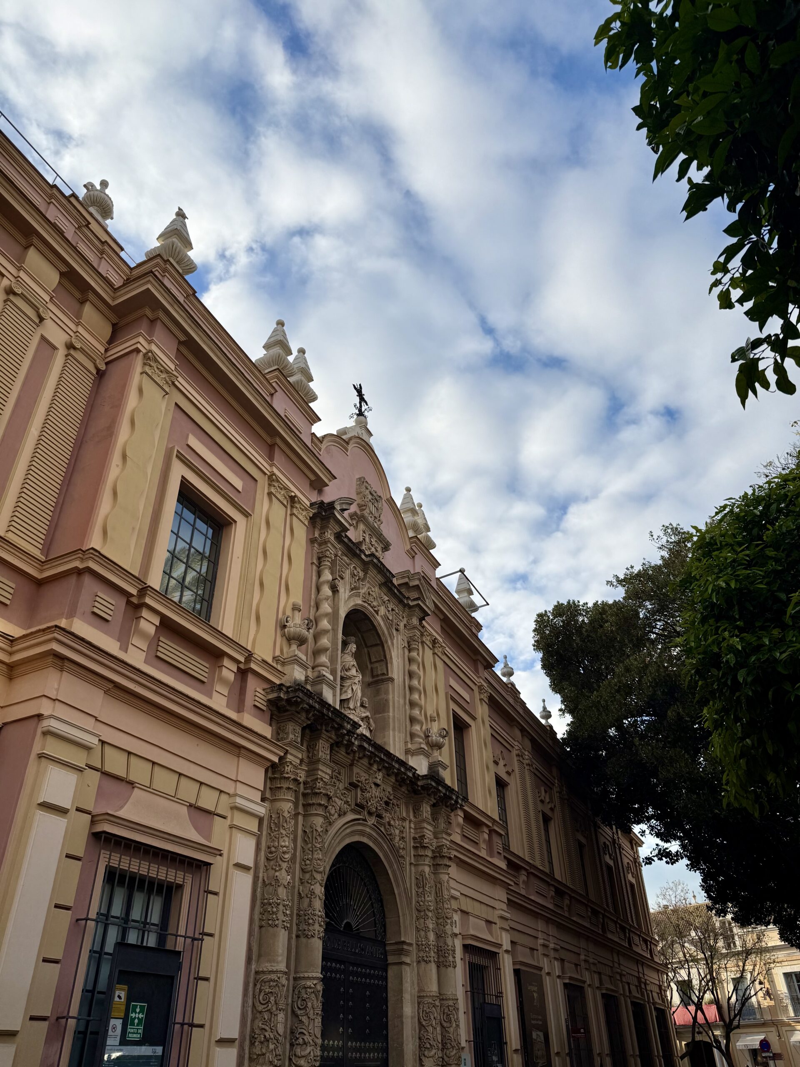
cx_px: 400
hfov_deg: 56.8
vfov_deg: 71.6
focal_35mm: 24
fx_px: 740
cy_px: 534
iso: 80
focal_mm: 6.76
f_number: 1.78
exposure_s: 1/3425
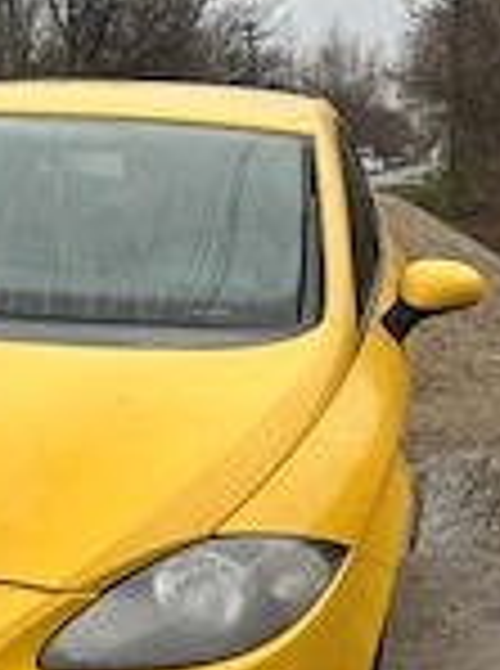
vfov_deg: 27.3
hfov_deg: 20.1
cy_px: 531
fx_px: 1354
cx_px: -36
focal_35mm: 70
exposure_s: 1/302
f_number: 1.6
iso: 50
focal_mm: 5.96
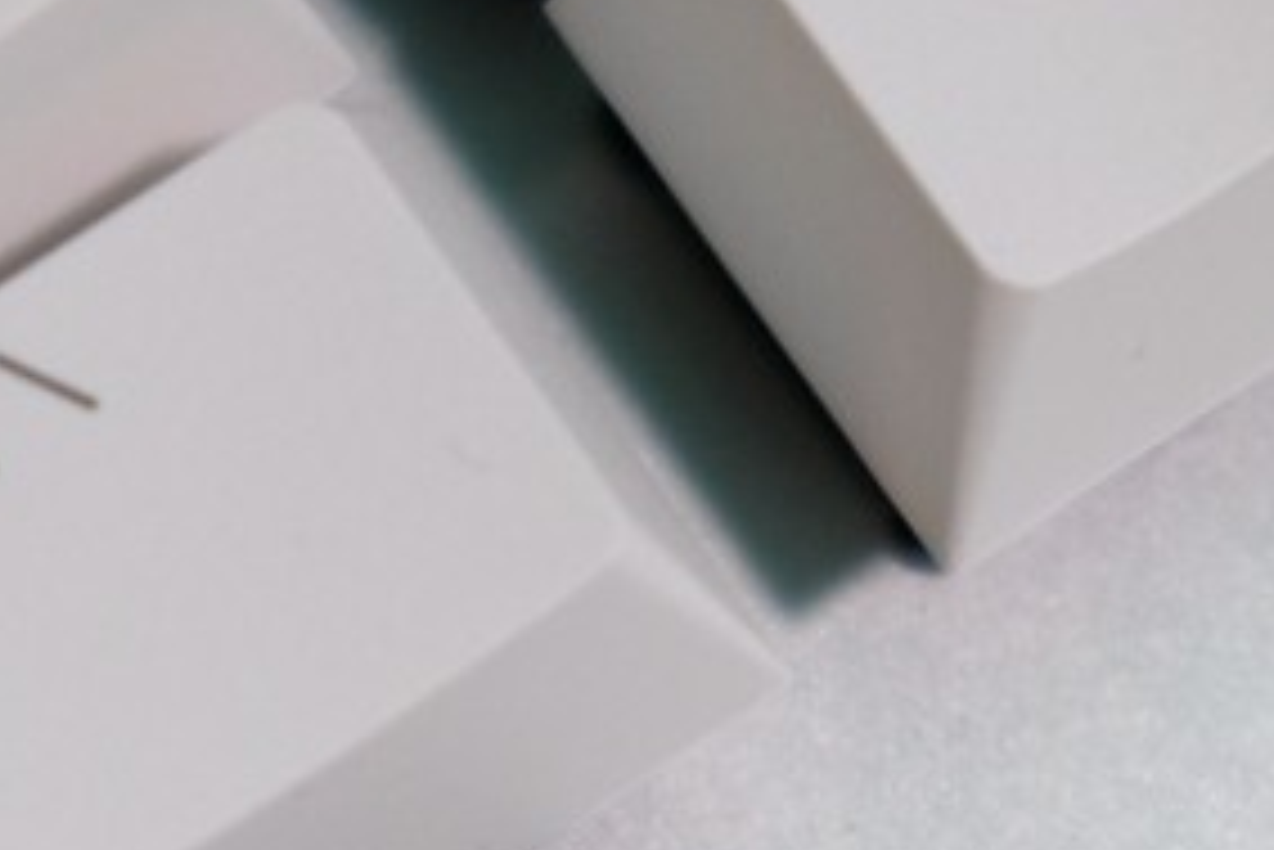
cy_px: 1394
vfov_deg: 5.4
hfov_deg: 8.1
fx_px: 8958
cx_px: 257
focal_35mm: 253
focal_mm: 35
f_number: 2
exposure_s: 1/125
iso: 500
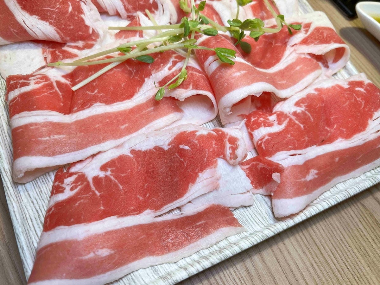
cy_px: 142
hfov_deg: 67.3
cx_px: 190
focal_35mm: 26
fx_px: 285
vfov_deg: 53.1
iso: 40
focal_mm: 5.7
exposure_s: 1/120
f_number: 1.5
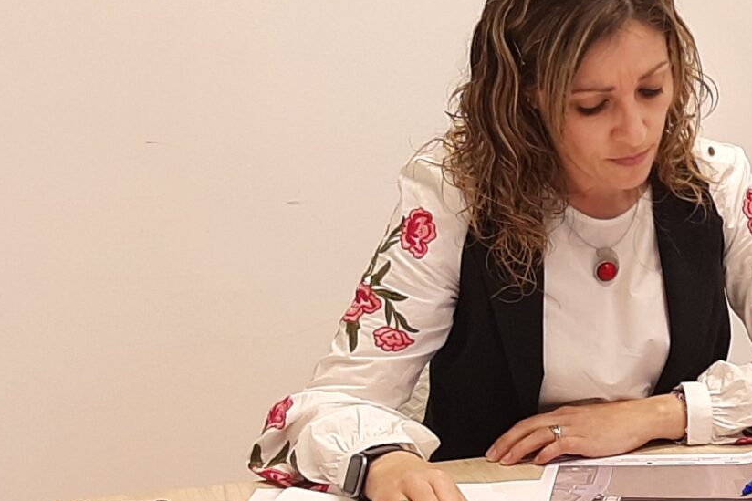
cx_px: 866
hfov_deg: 22.6
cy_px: 382
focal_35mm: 84
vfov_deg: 16.2
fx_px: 1754
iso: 50
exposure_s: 1/100
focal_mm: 3.92
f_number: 1.7
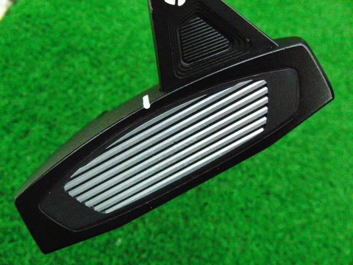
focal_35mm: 37
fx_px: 377
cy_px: 132
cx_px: 176
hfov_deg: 50.1
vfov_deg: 38.7
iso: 3200
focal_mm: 6.42
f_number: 3.6
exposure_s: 1/200
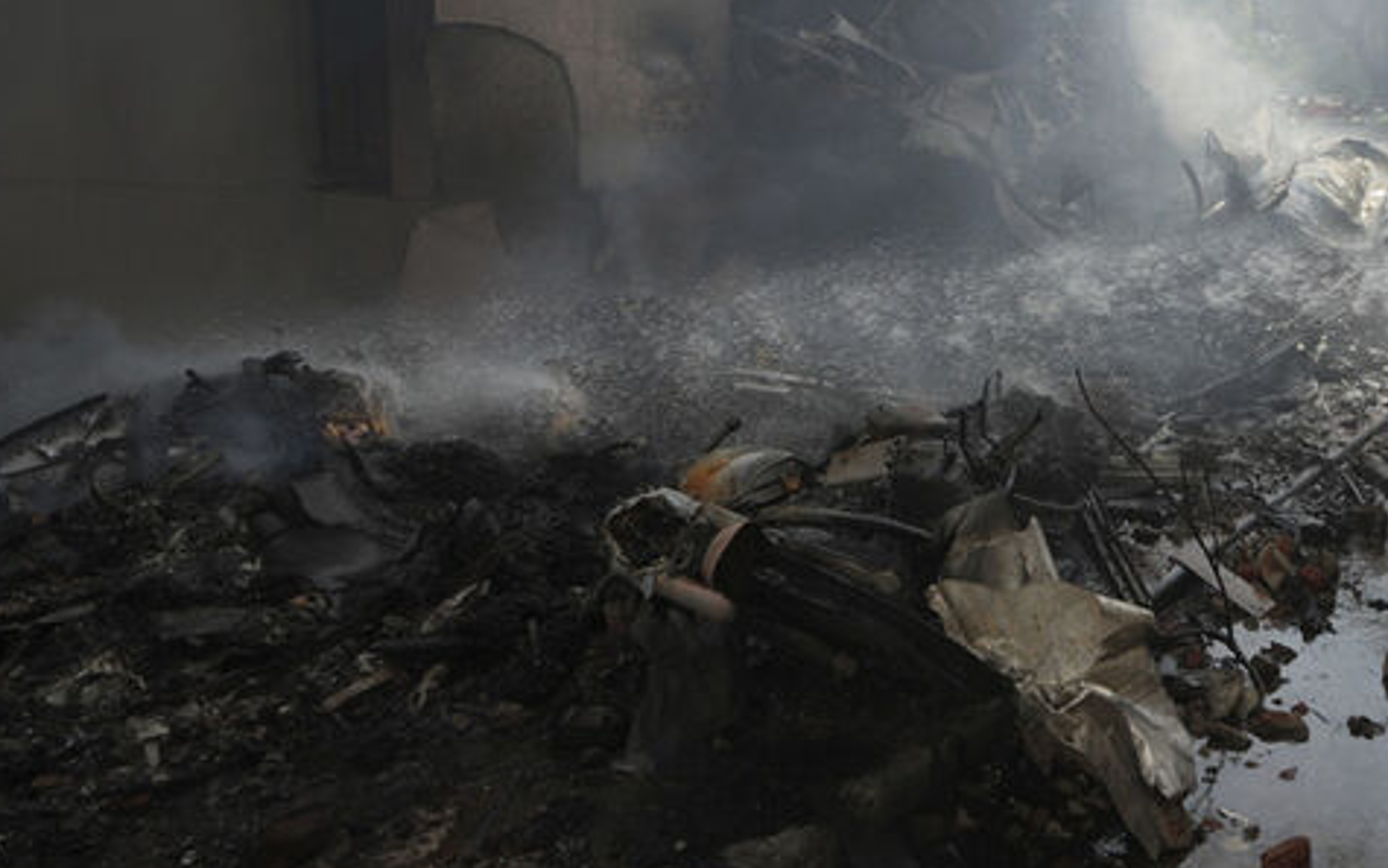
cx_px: 1090
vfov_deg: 38.7
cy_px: 244
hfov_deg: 55.8
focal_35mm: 32
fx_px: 1211
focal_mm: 16
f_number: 3.5
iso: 125
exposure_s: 1/800
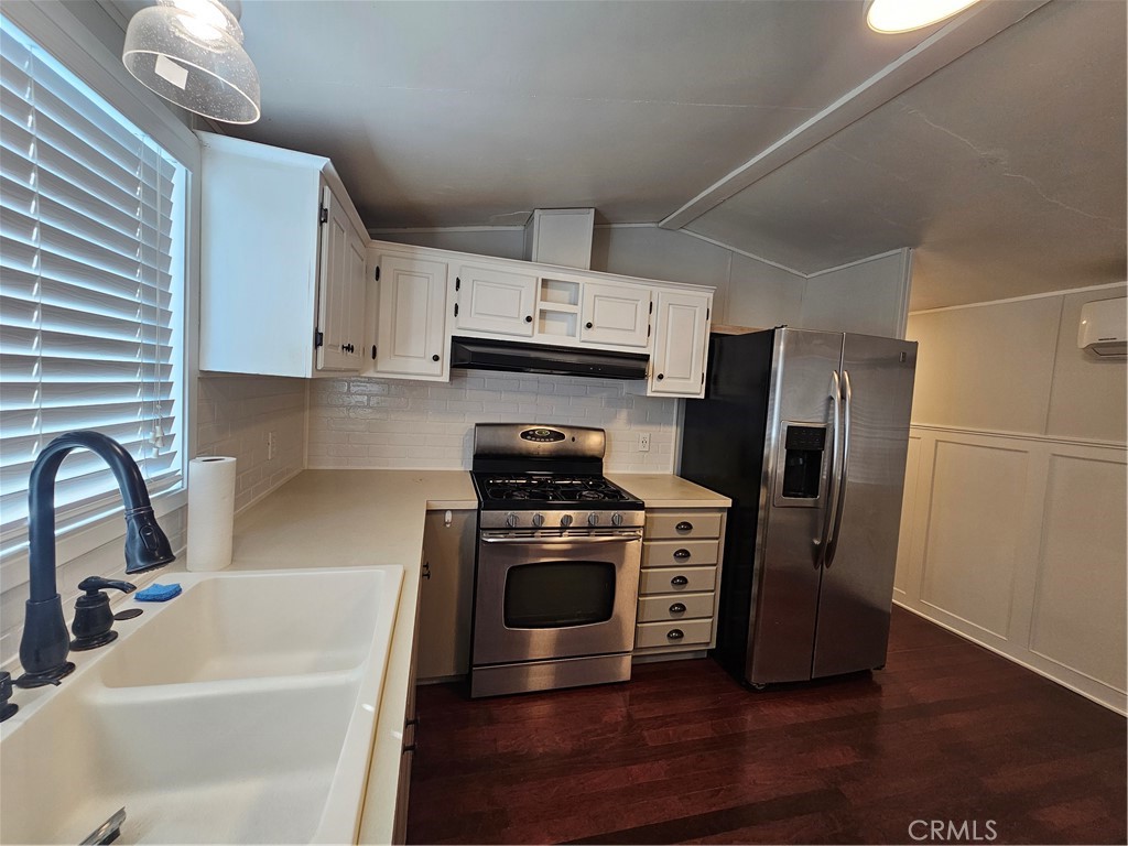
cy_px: 423
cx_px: 564
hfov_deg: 106.2
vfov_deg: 89.9
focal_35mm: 13
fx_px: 424
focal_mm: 2.2
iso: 80
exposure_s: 1/60
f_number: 2.2
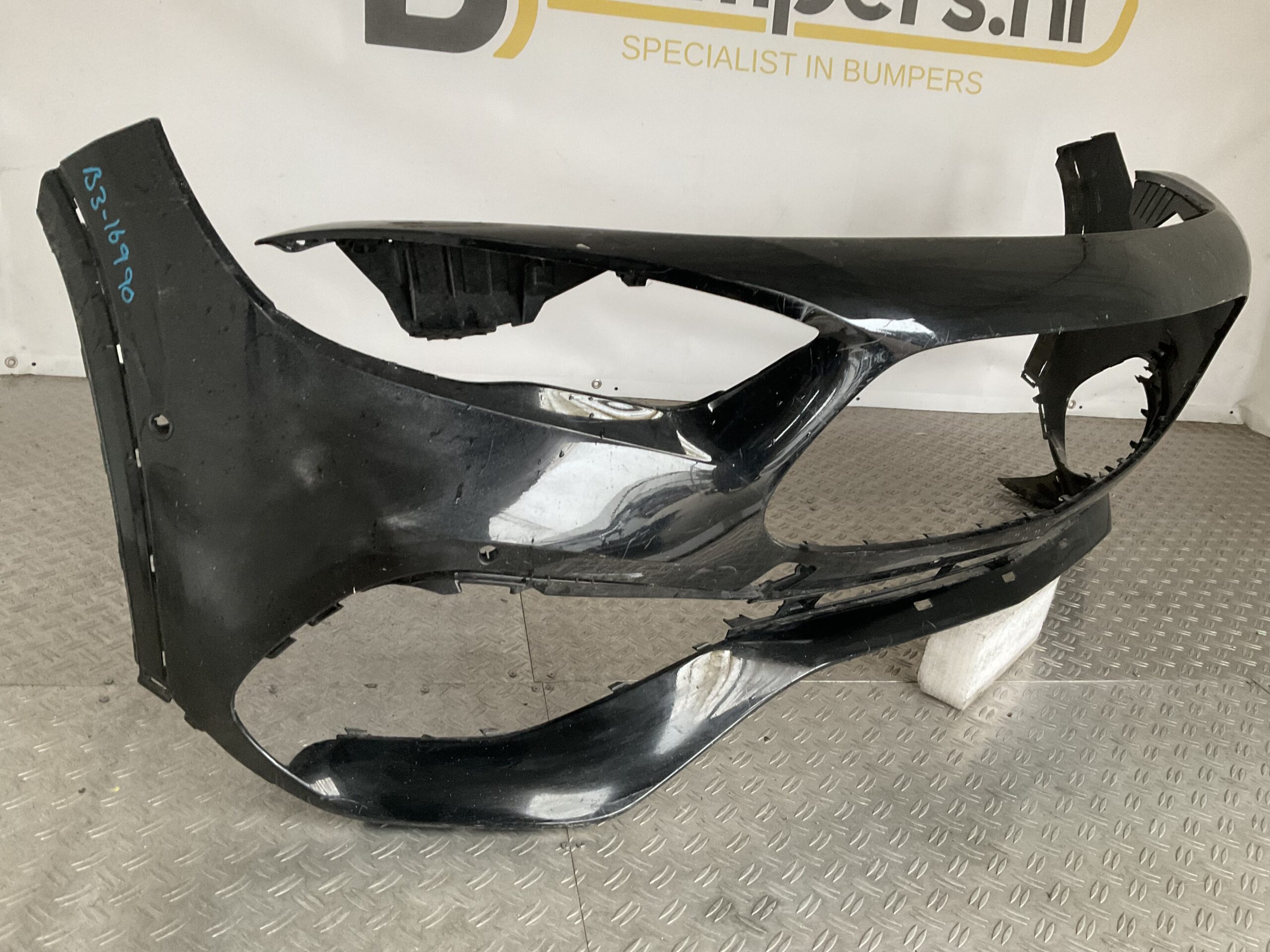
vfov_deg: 48.2
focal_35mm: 29
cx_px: 635
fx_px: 1064
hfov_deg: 61.7
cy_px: 476
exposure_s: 1/50
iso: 200
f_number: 1.8
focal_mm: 3
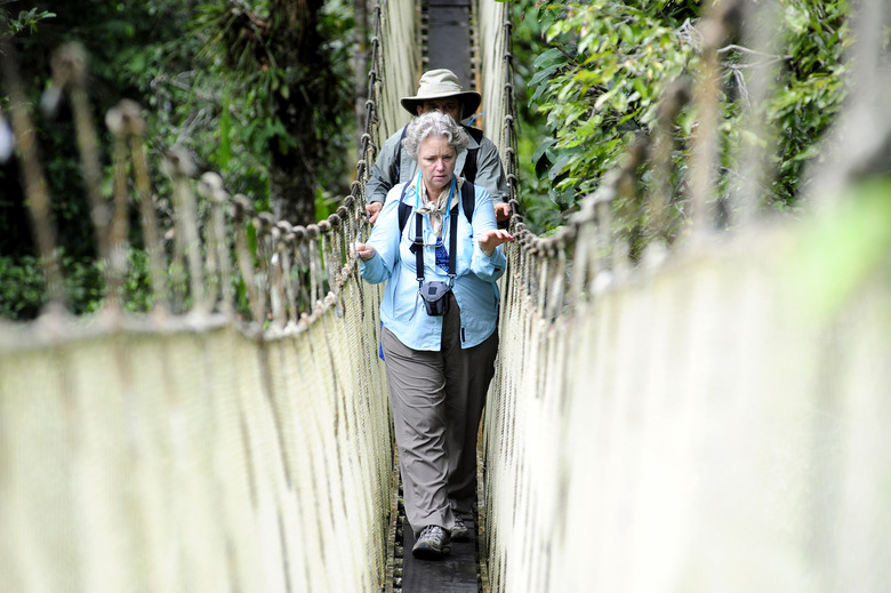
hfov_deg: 10.3
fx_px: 4947
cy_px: 296
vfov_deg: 6.9
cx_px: 446
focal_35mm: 200
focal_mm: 200
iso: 800
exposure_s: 1/200
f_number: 7.1
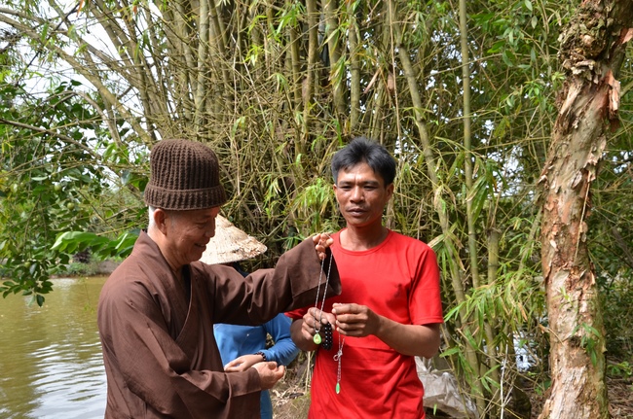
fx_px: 658
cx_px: 316
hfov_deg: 51.4
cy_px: 210
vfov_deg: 35.4
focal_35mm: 38
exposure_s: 1/200
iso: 250
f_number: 7.1
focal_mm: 25
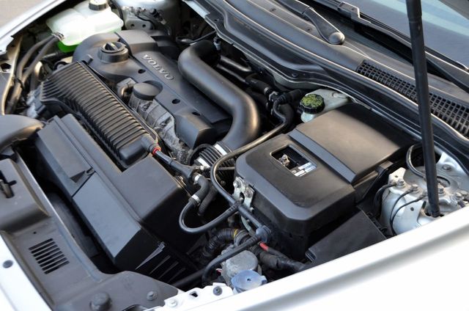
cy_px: 156
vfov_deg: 31.8
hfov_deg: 46.5
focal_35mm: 42
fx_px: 546
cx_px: 234
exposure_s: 1/100
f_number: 5
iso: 400
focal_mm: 28
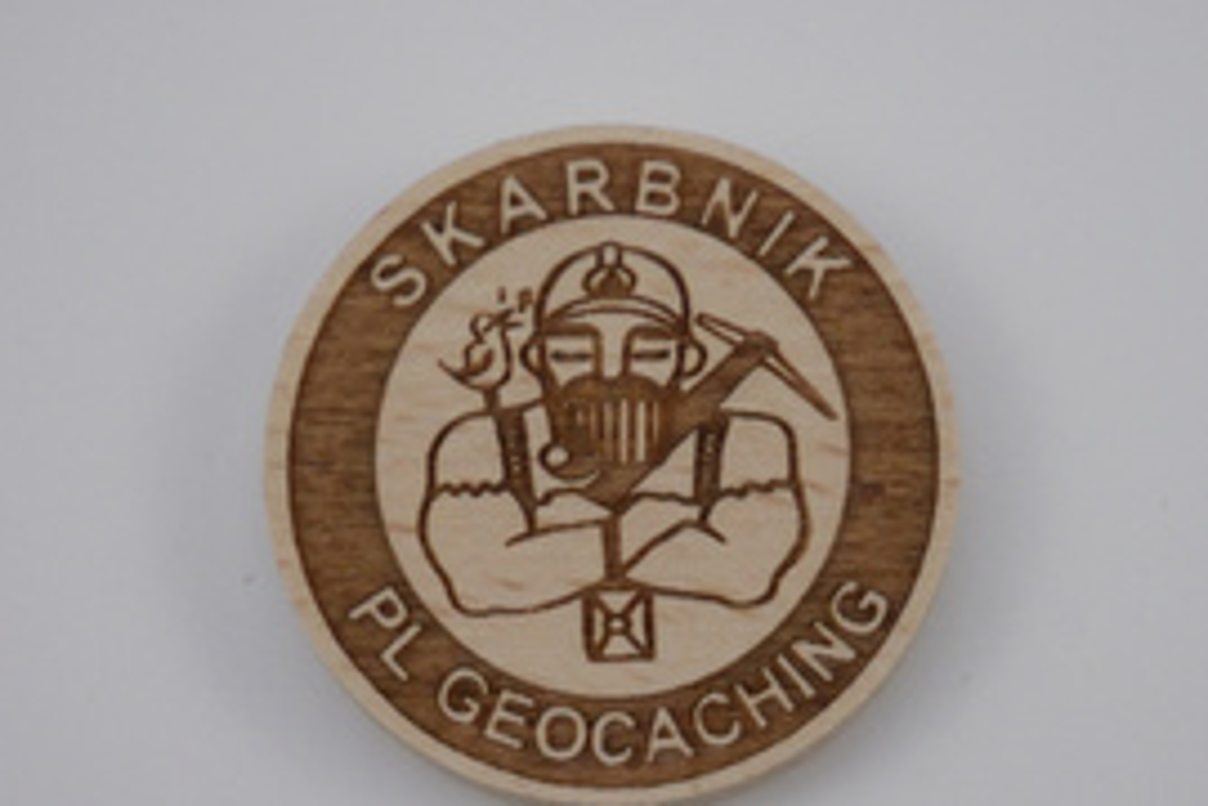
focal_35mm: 154
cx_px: 626
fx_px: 5167
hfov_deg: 13.3
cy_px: 468
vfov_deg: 8.9
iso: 3200
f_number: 6.3
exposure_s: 1/2000
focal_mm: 57
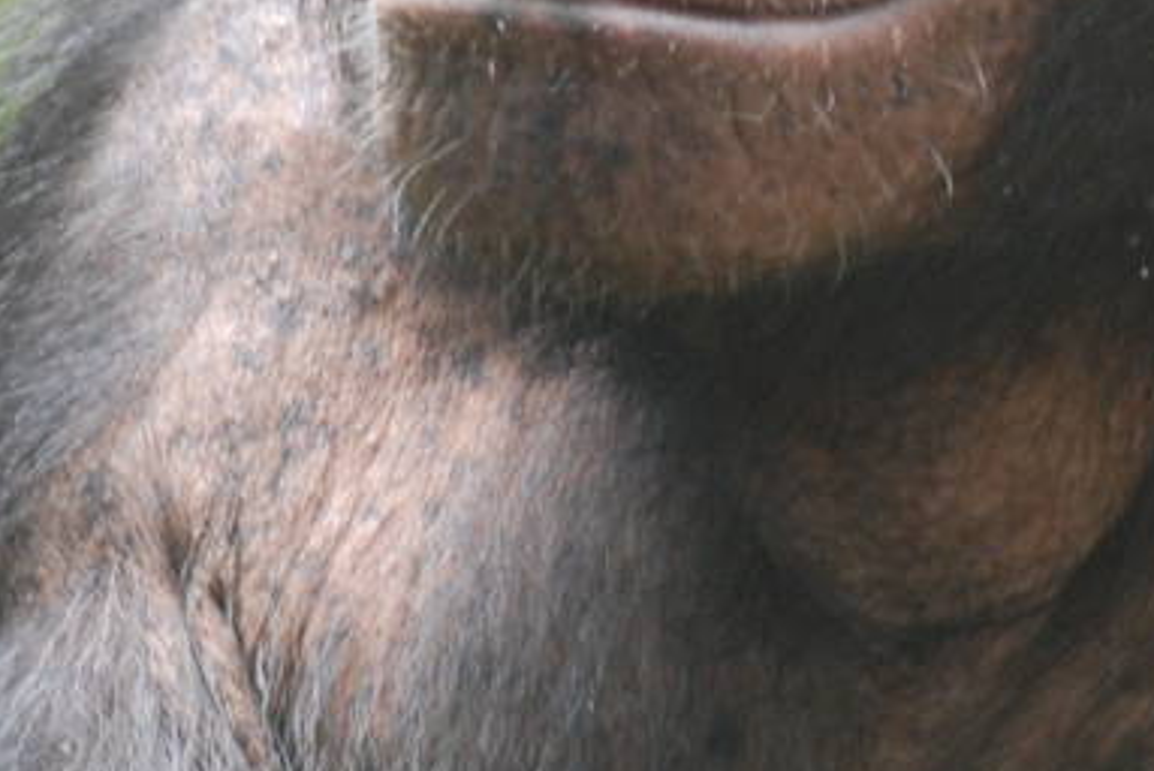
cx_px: 859
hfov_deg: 1.5
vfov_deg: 1.0
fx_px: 44205
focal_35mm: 1378
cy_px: -155
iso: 400
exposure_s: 1/60
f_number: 5.3
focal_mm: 220
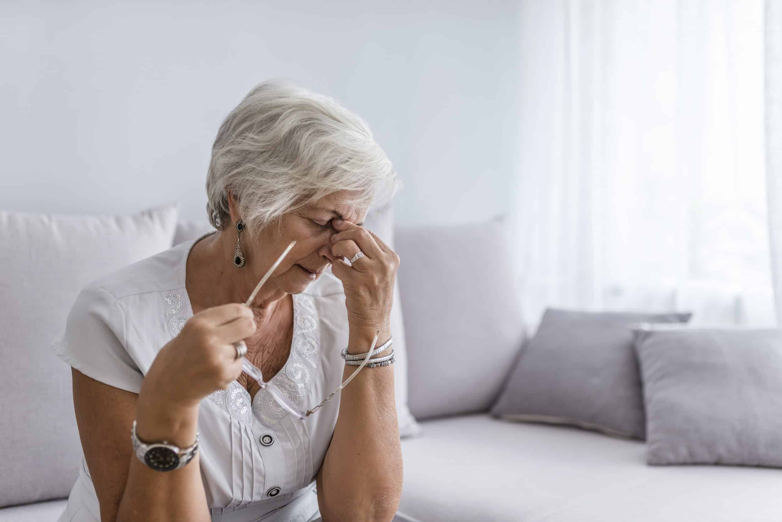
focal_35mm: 35
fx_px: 761
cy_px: 261
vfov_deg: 37.9
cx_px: 391
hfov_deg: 54.4
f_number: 2
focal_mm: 35
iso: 200
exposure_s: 1/160
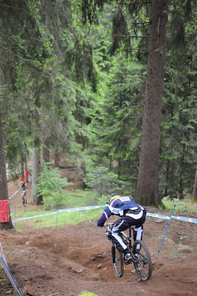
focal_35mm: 54
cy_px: 149
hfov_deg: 25.3
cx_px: 98
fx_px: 439
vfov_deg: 37.2
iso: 3200
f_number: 1.8
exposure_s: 1/2000
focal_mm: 35
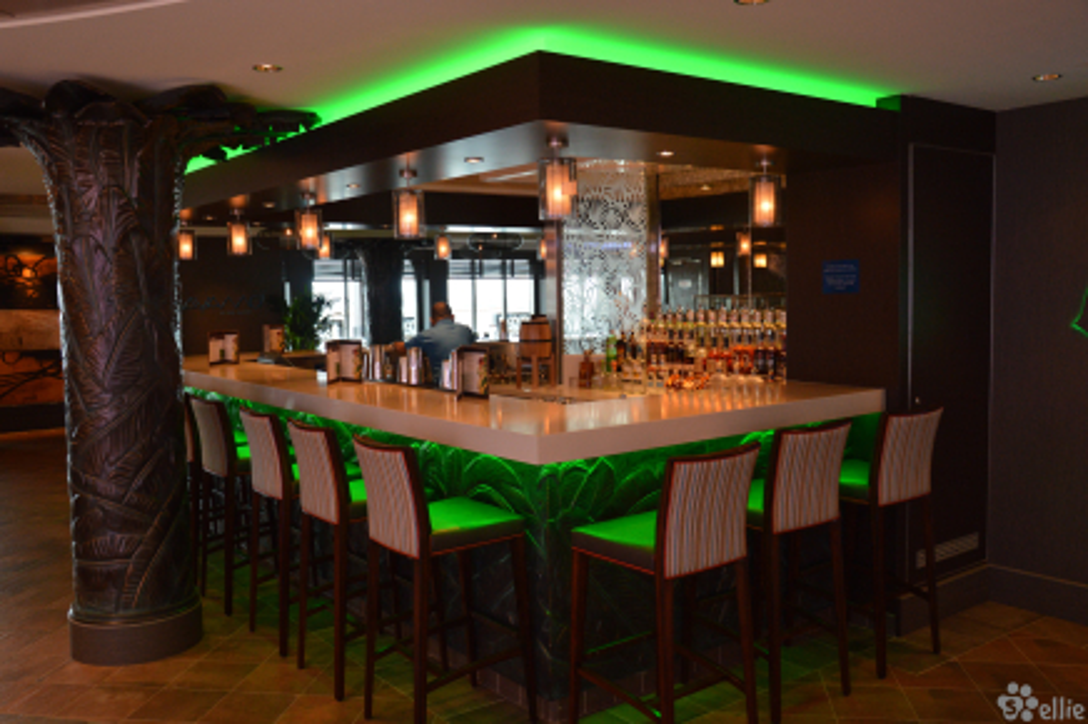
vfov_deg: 41.7
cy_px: 362
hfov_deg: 59.5
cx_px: 544
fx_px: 951
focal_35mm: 32
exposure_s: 1/60
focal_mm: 21
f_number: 3.8
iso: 800
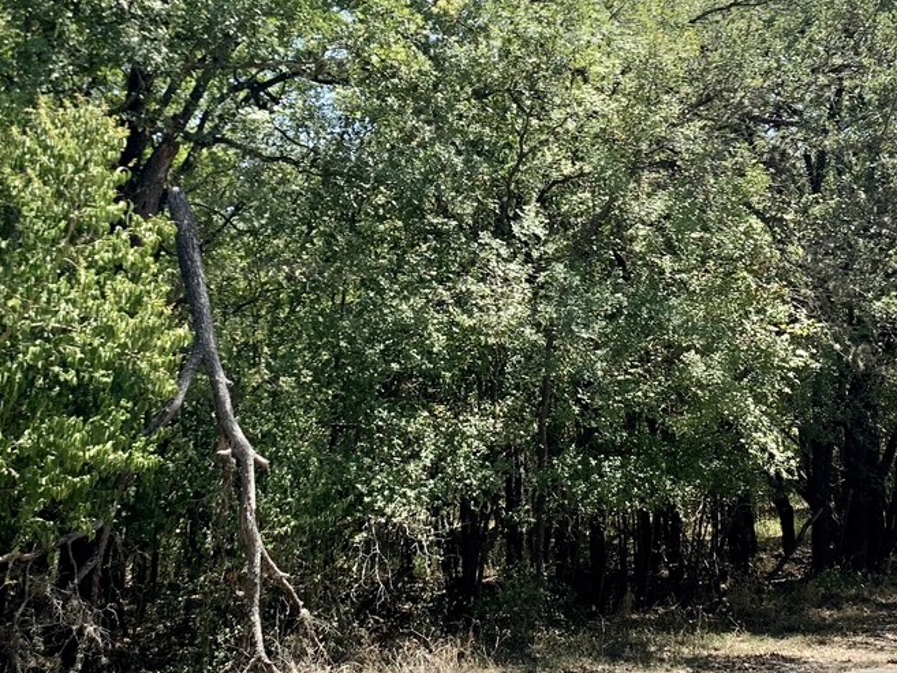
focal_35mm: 57
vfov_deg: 24.9
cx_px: 389
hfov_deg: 33.7
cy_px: 70
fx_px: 1477
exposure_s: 1/1043
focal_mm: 4.25
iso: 25
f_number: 1.8
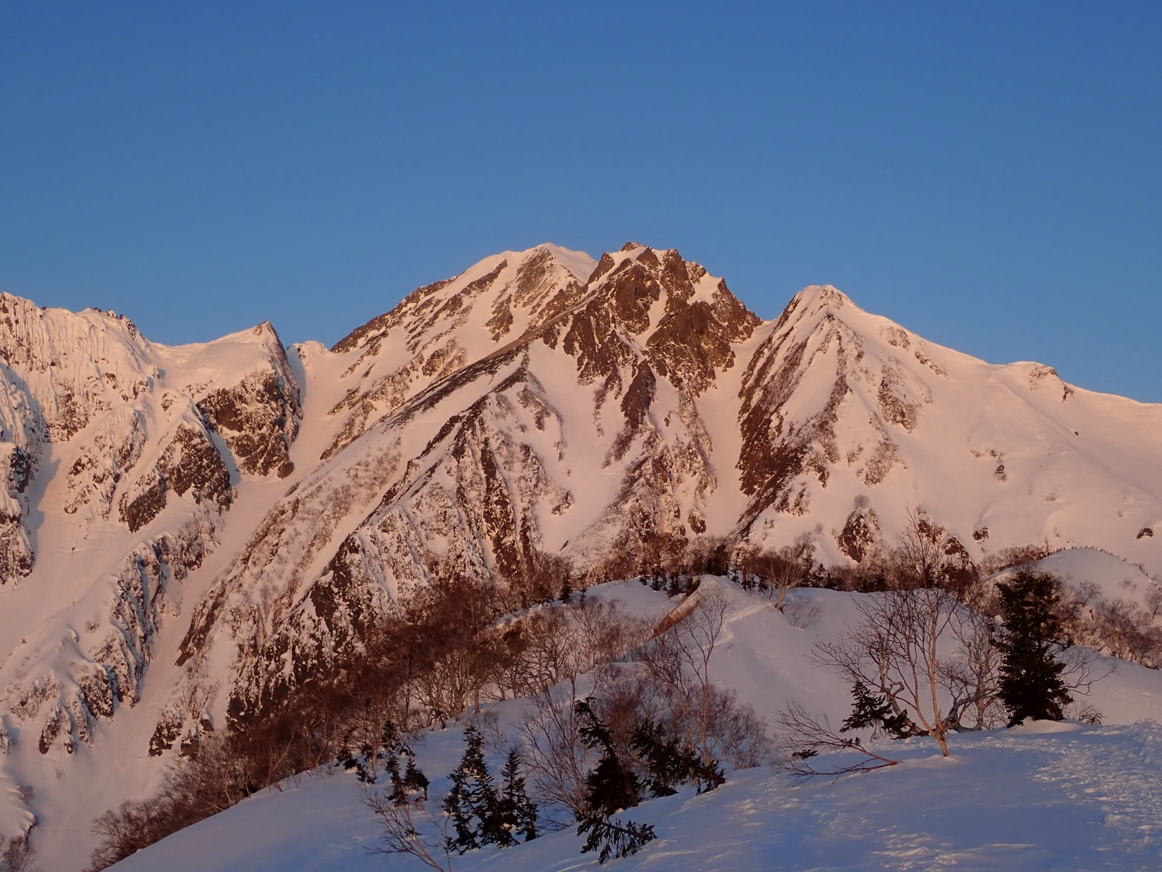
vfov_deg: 25.7
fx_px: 1913
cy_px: 436
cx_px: 581
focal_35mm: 57
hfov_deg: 33.8
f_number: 5
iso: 100
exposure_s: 1/125
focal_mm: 10.29
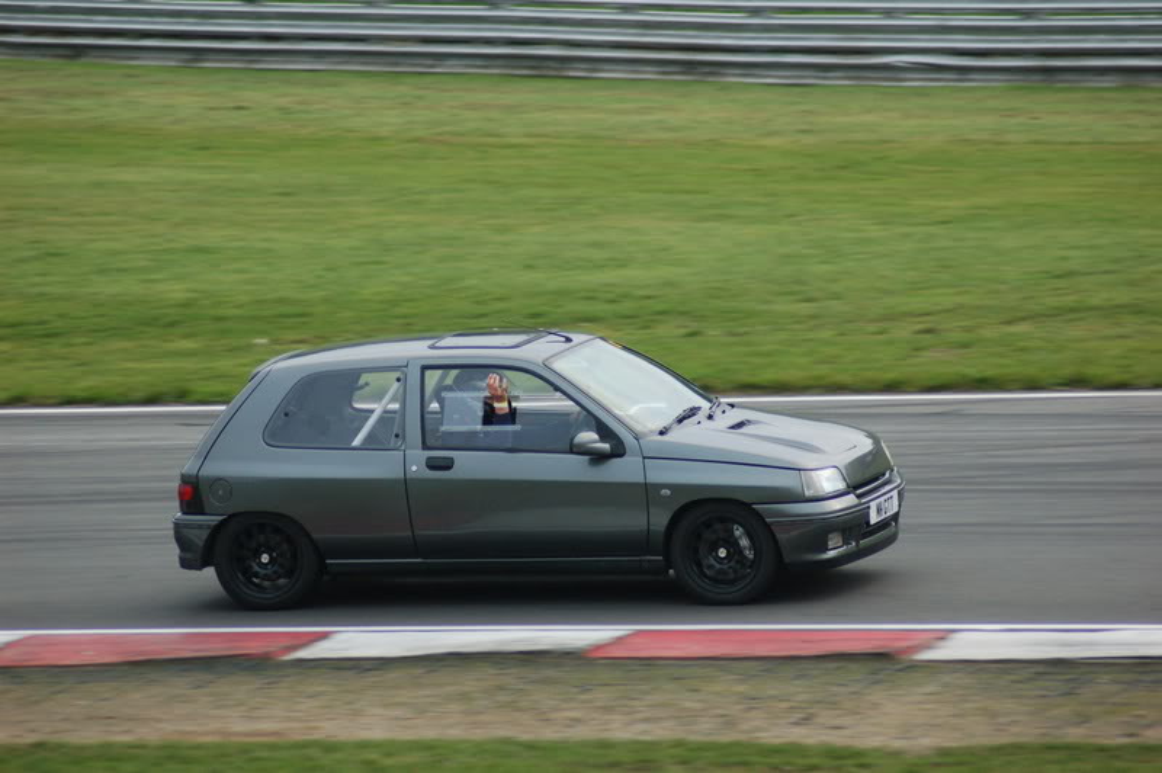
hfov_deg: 7.2
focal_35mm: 285
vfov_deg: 4.8
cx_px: 581
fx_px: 9191
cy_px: 386
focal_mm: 190
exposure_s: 1/400
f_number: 4.8
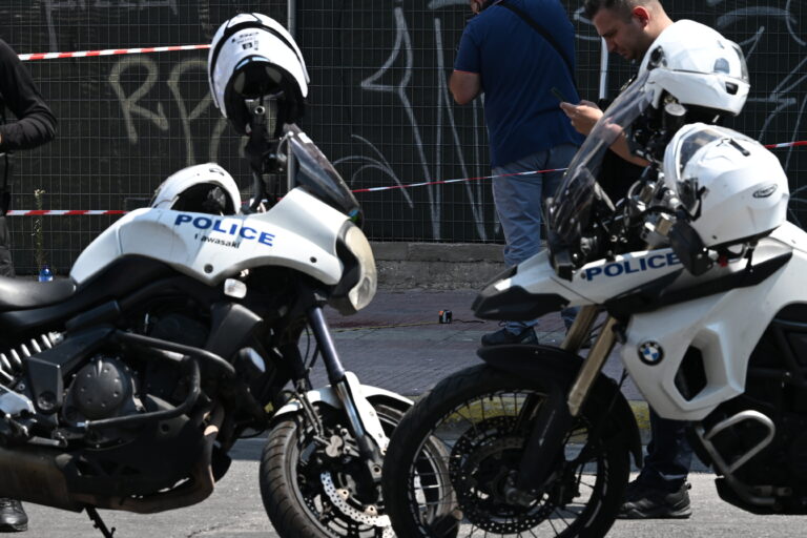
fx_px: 4035
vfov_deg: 7.6
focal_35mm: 180
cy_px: 269
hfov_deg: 11.4
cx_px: 404
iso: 250
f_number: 8
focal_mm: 120
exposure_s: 1/500
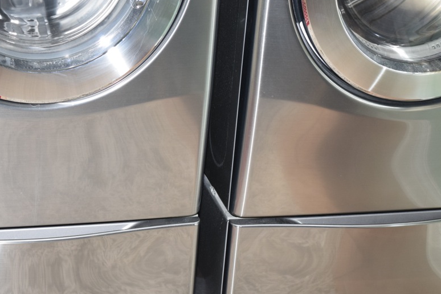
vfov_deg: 14.7
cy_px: 184
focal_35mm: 93
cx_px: 179
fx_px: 1139
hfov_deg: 21.9
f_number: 5.3
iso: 800
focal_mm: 48
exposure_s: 1/80
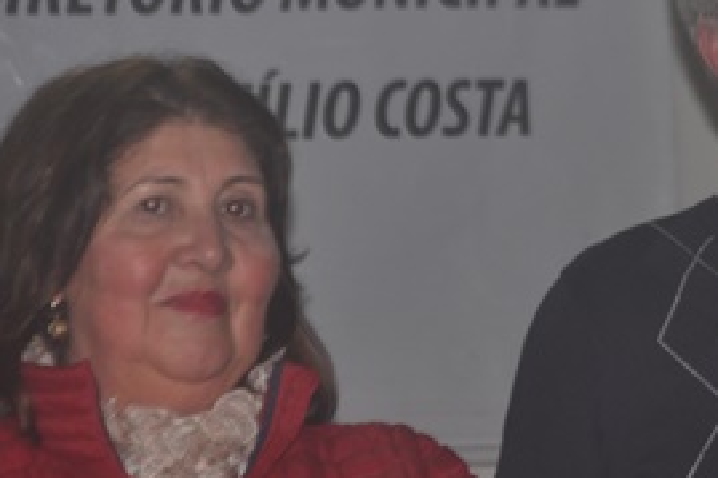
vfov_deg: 4.8
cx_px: 545
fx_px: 5680
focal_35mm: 285
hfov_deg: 7.2
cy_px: 154
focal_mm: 80
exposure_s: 1/60
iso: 250
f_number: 5.3
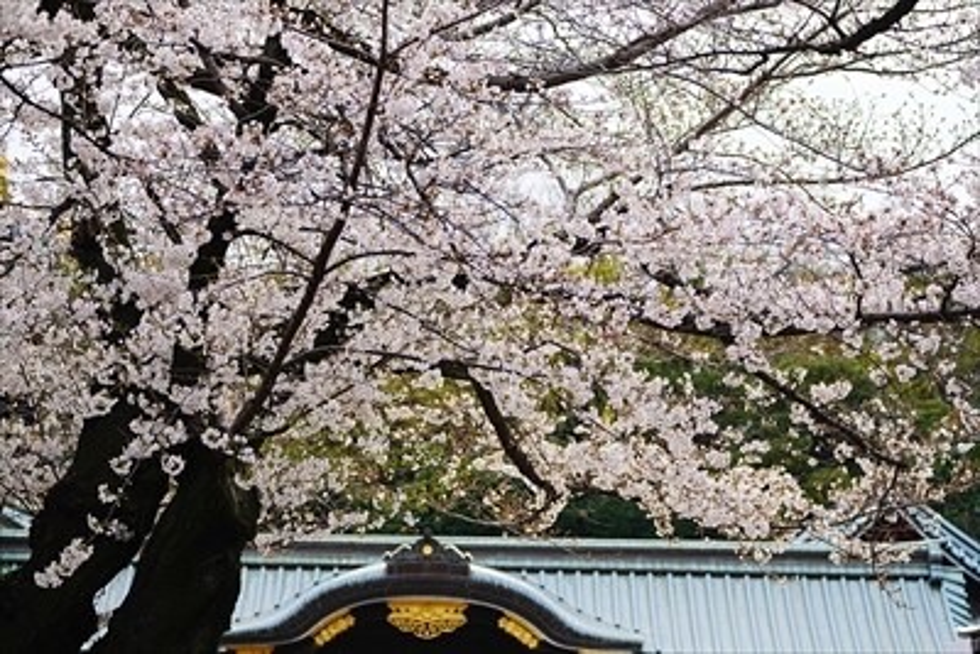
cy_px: 327
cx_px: 490
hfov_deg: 17.2
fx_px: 3240
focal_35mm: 119
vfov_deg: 11.5
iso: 100
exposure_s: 1/125
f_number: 5
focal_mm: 119
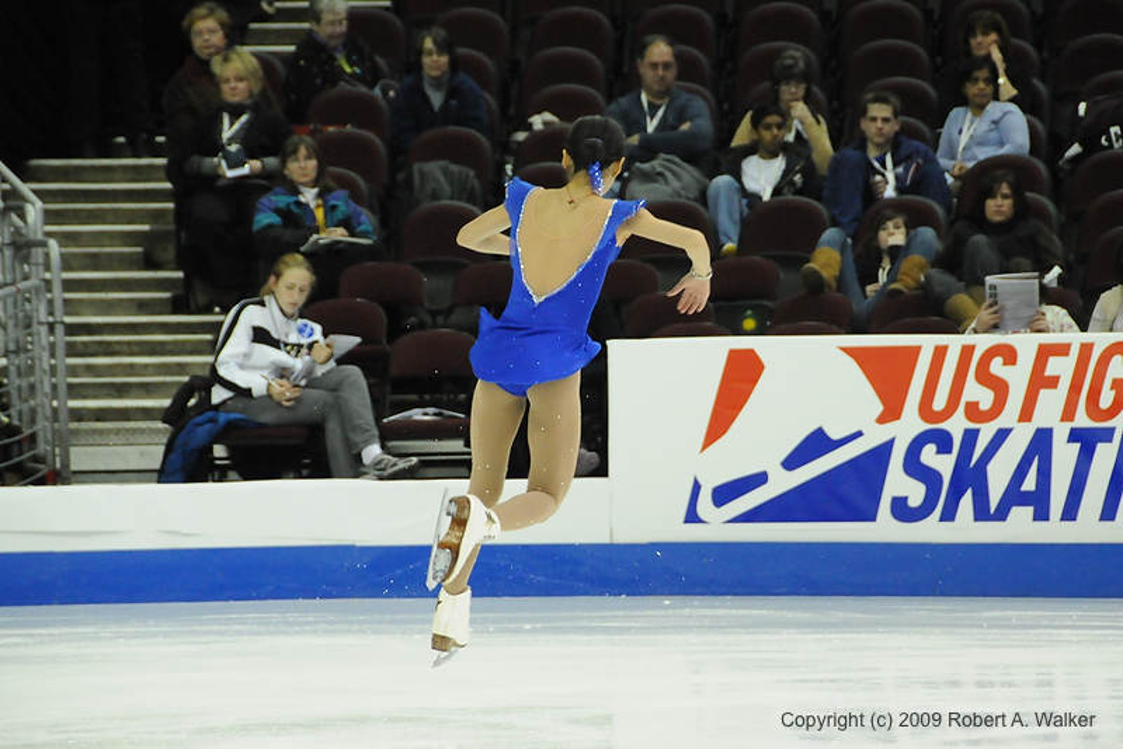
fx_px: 7021
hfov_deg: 9.1
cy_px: 374
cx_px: 562
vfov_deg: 6.1
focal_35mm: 225
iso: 3200
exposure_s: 1/640
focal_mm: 150
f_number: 5.6
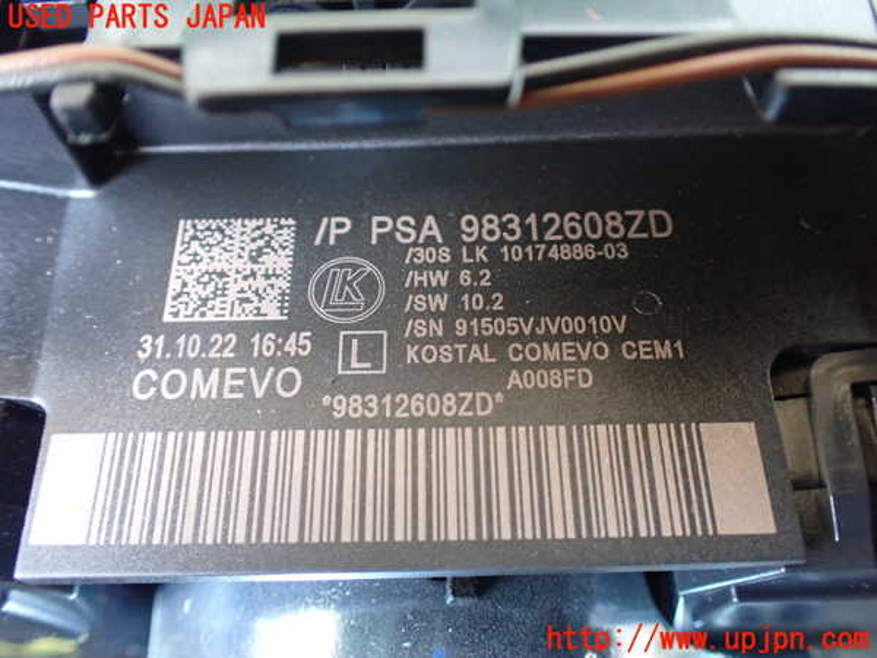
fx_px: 760
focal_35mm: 30
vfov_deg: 46.8
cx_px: 438
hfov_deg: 60.0
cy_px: 329
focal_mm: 5.4
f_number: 2.3
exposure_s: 1/40
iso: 800
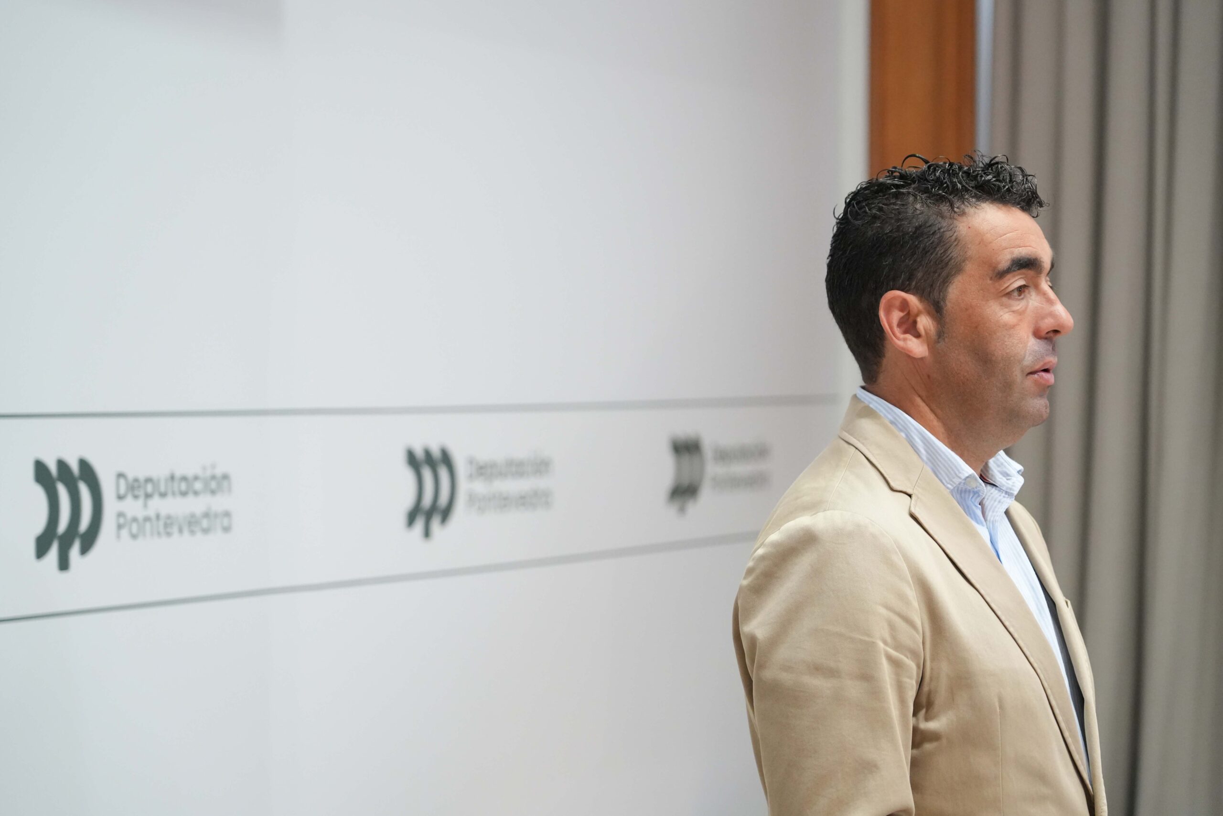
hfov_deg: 19.5
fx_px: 3567
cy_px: 408
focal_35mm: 105
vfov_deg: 13.0
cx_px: 612
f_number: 4
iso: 5000
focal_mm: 105
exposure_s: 1/400
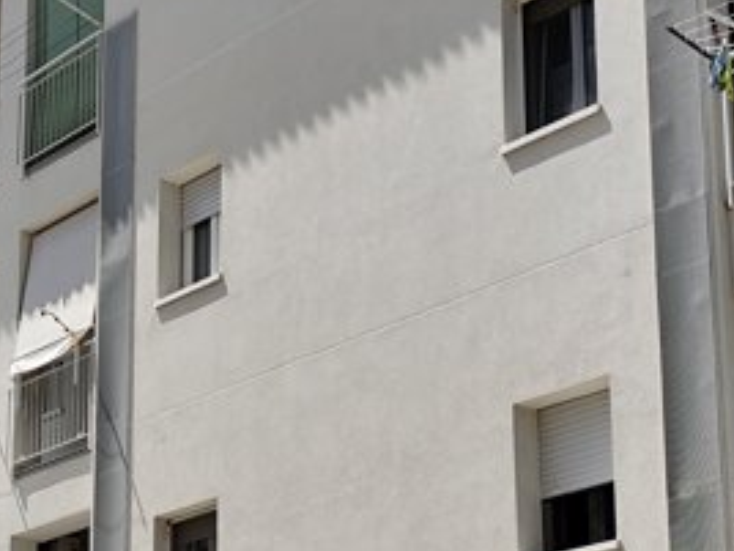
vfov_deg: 14.7
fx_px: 2120
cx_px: 19
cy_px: 480
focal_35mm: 100
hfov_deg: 19.1
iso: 50
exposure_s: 1/1173
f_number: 1.65
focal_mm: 6.14
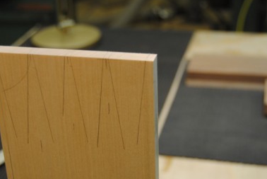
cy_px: 105
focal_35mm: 76
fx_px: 564
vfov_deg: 18.0
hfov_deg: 26.6
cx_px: 127
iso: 250
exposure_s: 1/30
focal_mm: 32
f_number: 4.5
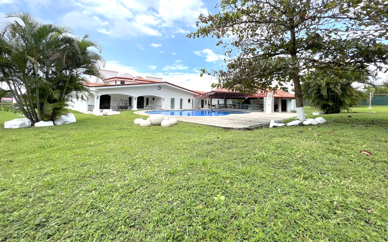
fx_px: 148
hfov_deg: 105.3
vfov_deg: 77.8
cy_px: 97
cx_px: 196
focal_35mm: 14
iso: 32
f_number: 1.8
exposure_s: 1/1575
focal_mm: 1.57
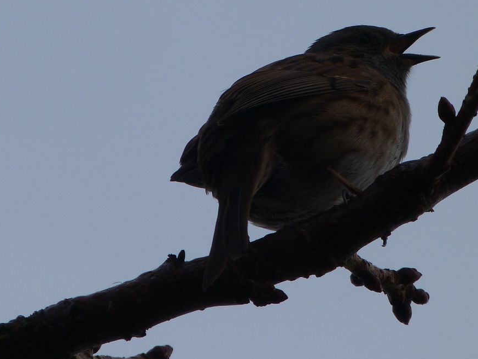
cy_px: 153
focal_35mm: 1097
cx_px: 285
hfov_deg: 1.8
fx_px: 15152
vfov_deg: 1.4
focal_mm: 108
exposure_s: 1/400
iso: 80
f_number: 5.6
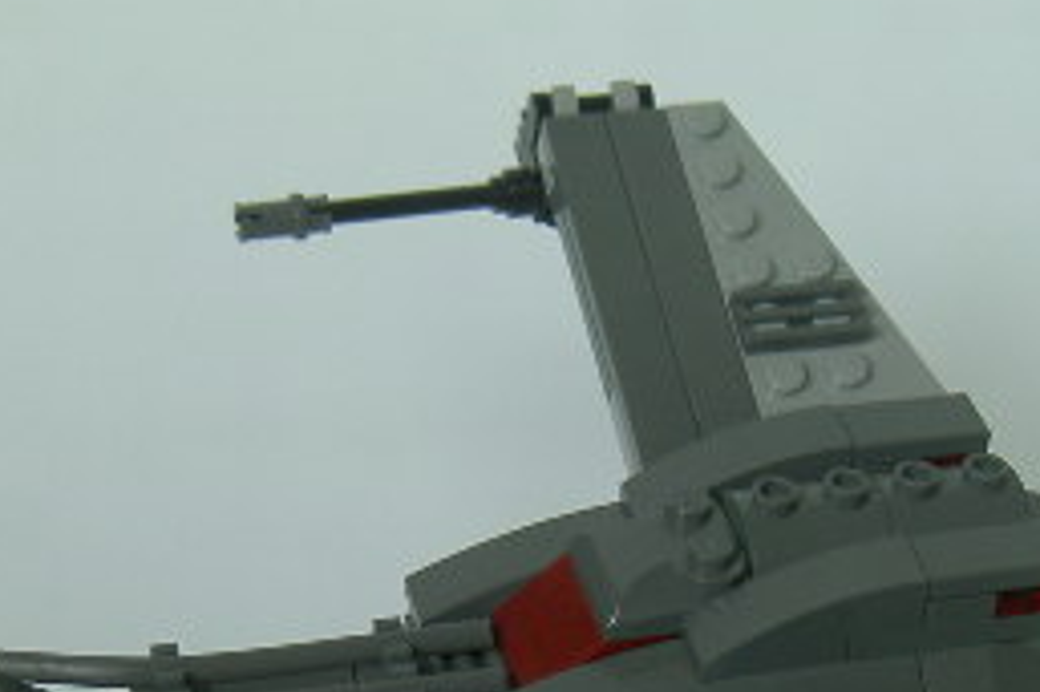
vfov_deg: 13.3
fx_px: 2916
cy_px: 745
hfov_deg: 20.2
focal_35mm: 101
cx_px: 558
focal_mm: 8
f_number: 2.8
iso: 100
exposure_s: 1/34.1
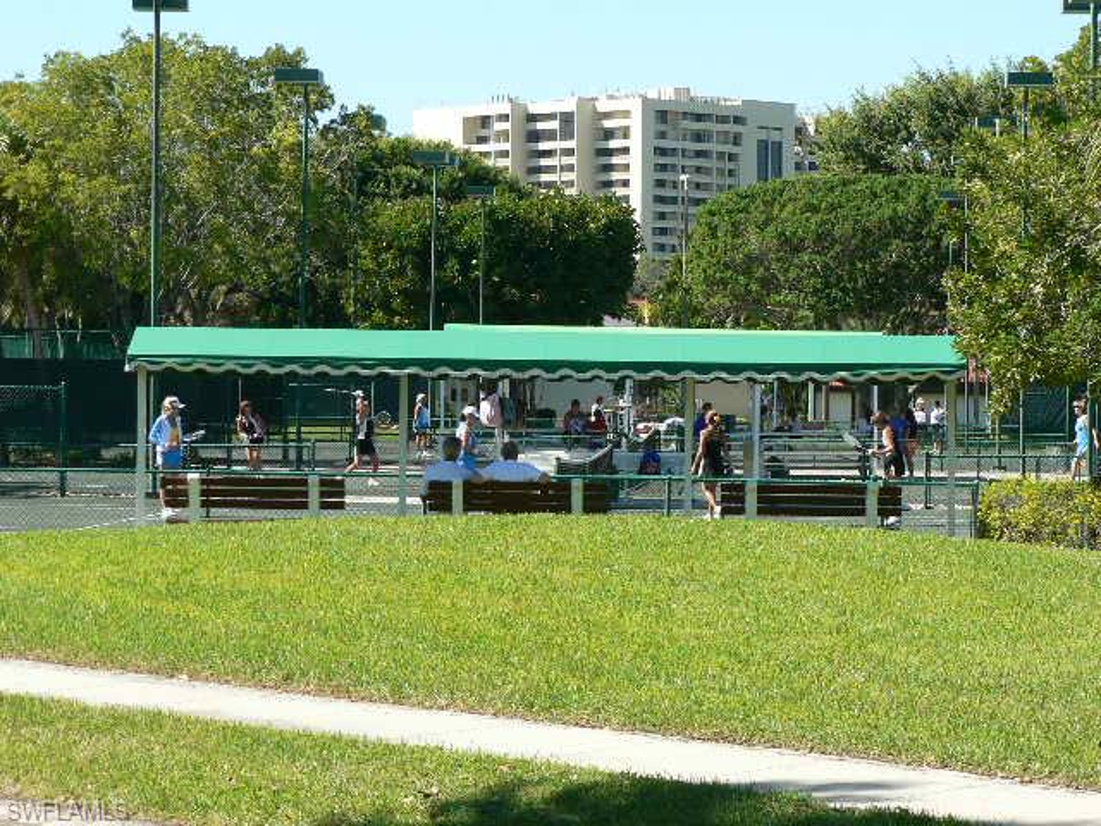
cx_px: 550
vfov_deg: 12.5
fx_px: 3785
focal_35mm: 119
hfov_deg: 16.6
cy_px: 413
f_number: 4
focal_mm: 19.9
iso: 80
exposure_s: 1/320
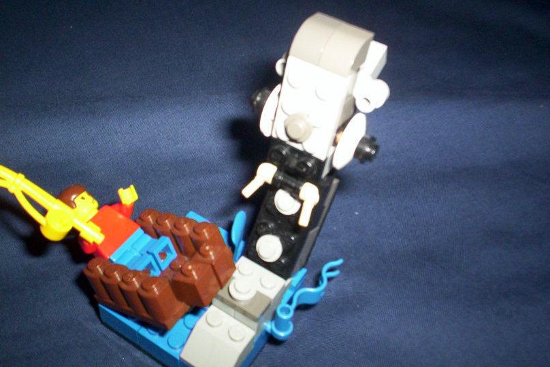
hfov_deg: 48.5
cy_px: 178
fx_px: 611
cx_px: 273
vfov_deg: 33.4
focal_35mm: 40
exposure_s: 1/60
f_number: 4.5
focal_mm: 4.99
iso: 140
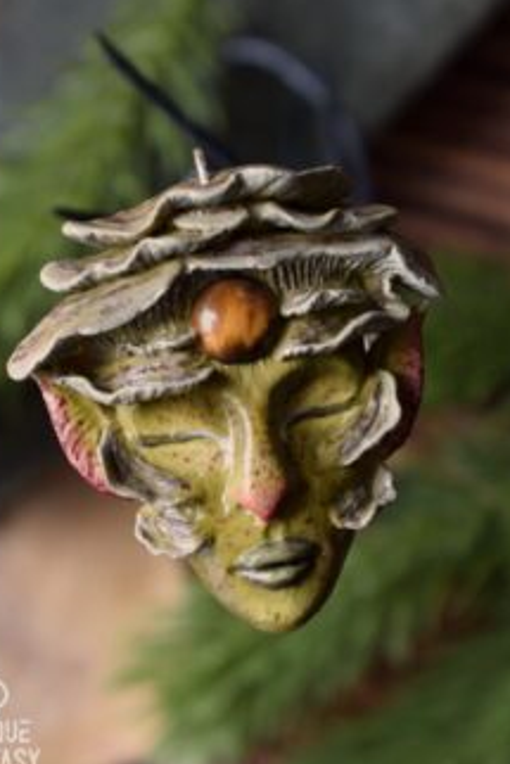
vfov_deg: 19.9
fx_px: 2178
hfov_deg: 13.4
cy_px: 346
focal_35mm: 103
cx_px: 243
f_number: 5.6
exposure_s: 1/125
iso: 400
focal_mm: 55
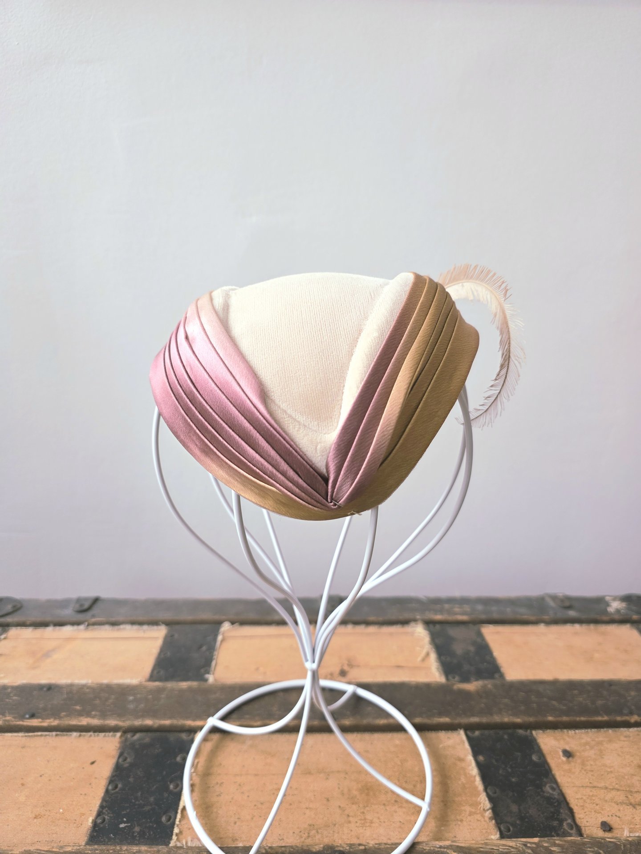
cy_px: 427
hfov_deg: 58.9
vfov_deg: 73.9
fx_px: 568
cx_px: 320
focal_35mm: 23
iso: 80
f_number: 1.7
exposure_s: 1/120
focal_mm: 6.3
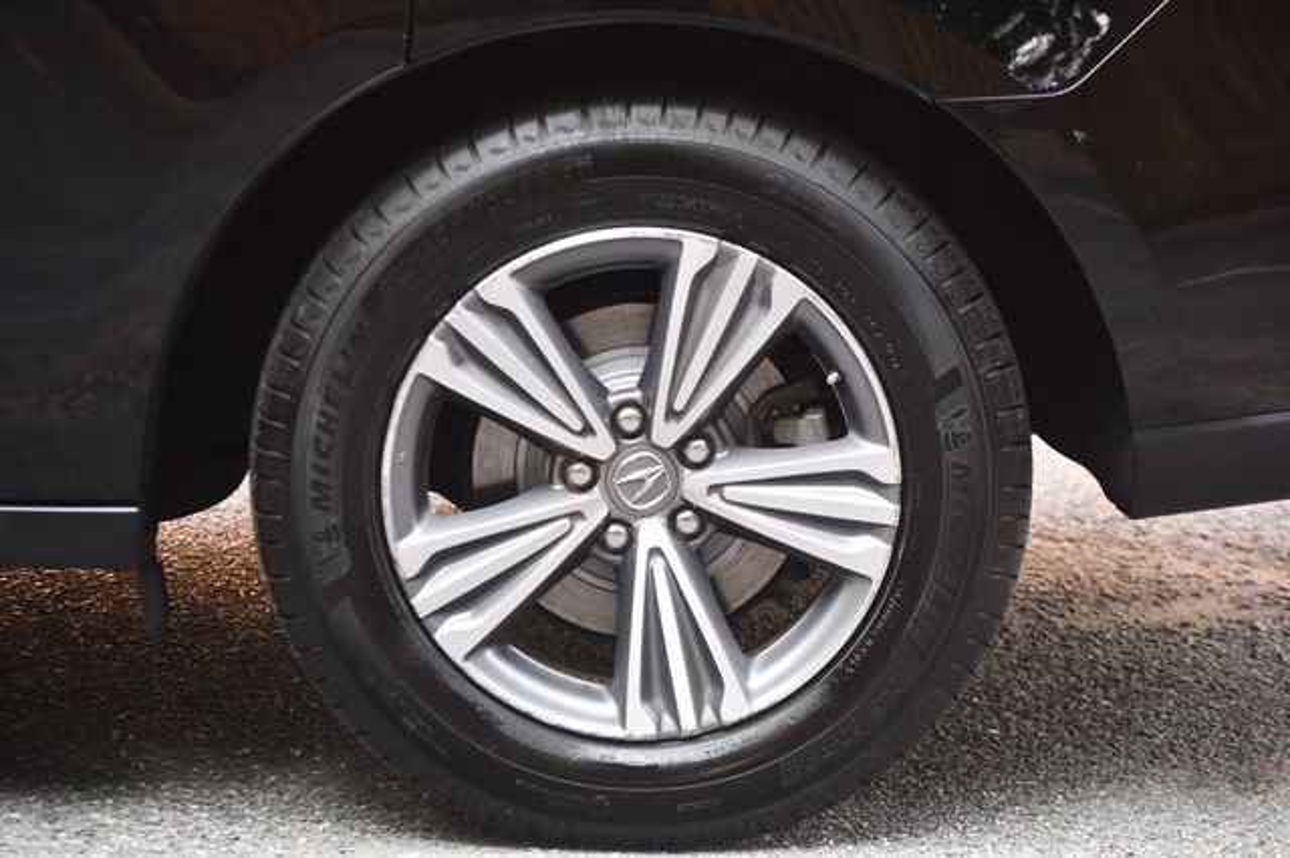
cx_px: 645
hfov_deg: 11.8
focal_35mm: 174
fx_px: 6232
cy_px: 429
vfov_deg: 7.9
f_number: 4.8
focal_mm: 116
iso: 800
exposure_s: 1/250
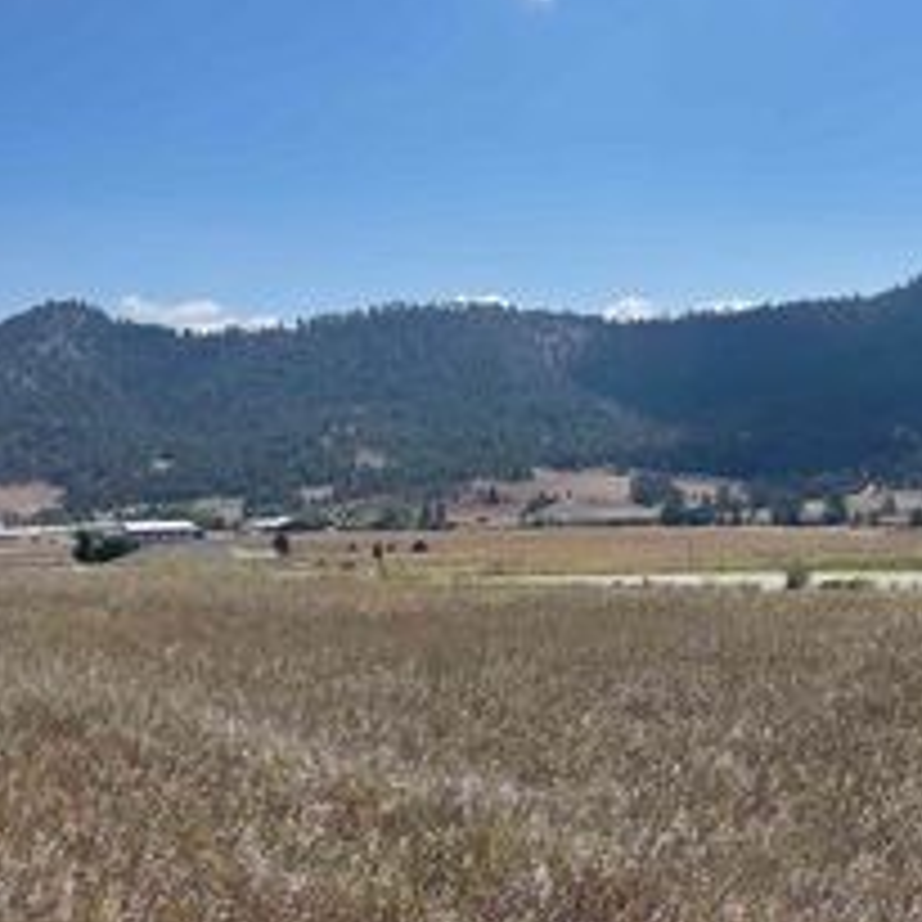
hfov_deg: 30.5
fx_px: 1688
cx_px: 544
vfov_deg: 30.5
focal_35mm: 56
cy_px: 519
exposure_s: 1/6494
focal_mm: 4.2
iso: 32
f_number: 1.6
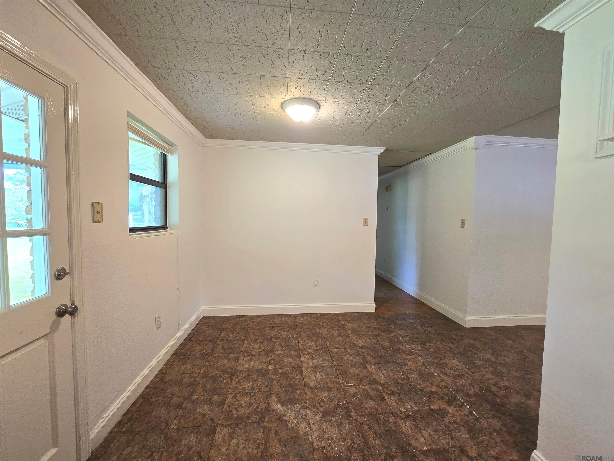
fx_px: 231
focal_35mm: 13
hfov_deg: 106.2
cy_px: 230
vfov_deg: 89.9
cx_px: 307
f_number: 2.2
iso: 200
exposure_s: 1/60
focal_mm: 2.2
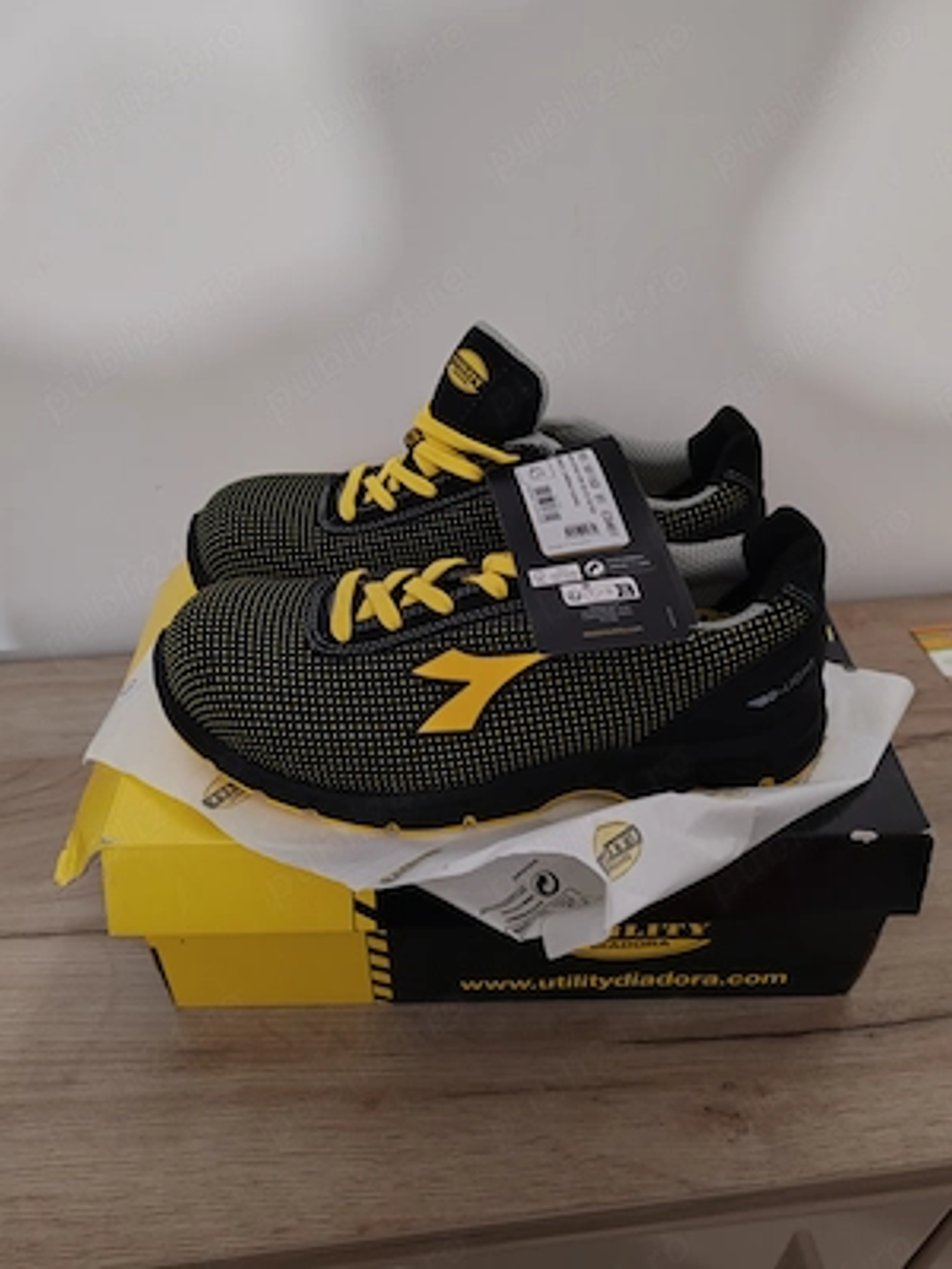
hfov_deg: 51.4
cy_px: 634
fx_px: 990
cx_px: 476
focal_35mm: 27
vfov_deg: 65.3
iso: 3200
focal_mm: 6.12
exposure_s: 1/33
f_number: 1.9
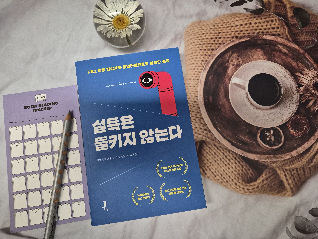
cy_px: 120
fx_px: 211
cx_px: 159
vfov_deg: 58.9
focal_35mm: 23
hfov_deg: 73.9
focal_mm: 5.4
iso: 640
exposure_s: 1/27
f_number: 1.8
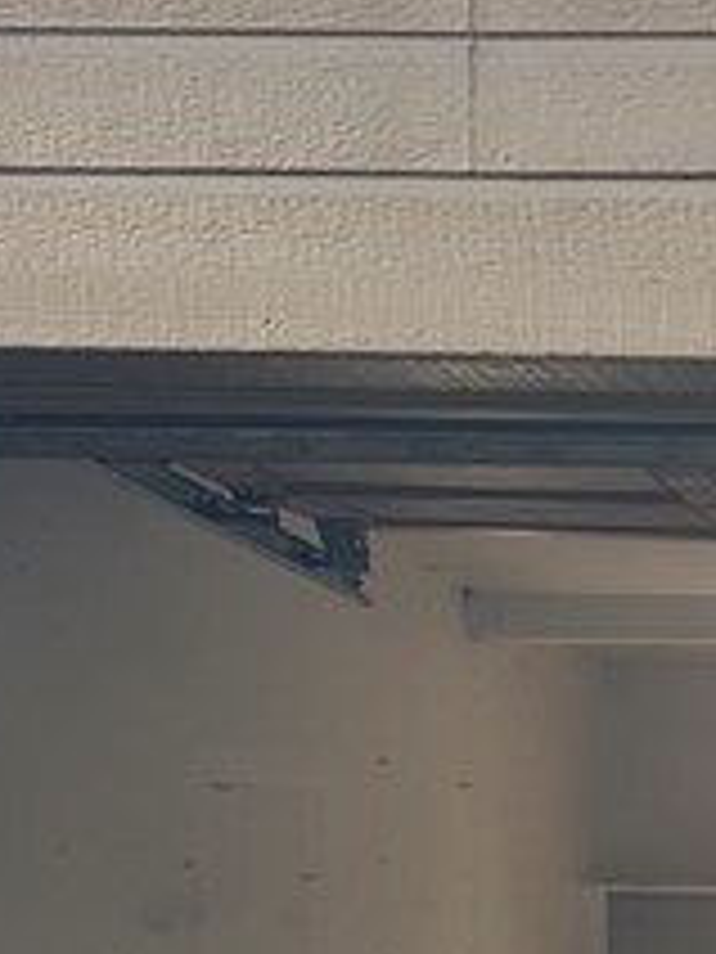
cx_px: 1121
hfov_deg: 12.1
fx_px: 3199
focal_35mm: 116
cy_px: 1332
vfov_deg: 15.9
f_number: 1.78
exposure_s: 1/380
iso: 80
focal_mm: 6.86
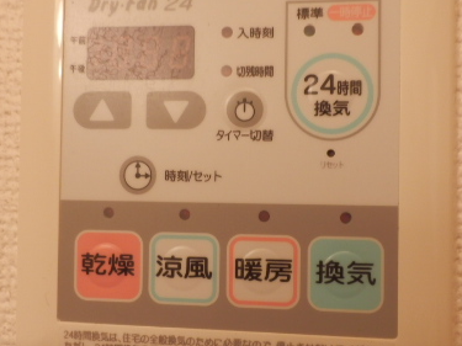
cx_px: 248
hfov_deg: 45.8
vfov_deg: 35.1
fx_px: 547
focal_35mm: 41
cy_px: 172
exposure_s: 1/30
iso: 200
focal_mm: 4.2
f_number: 3
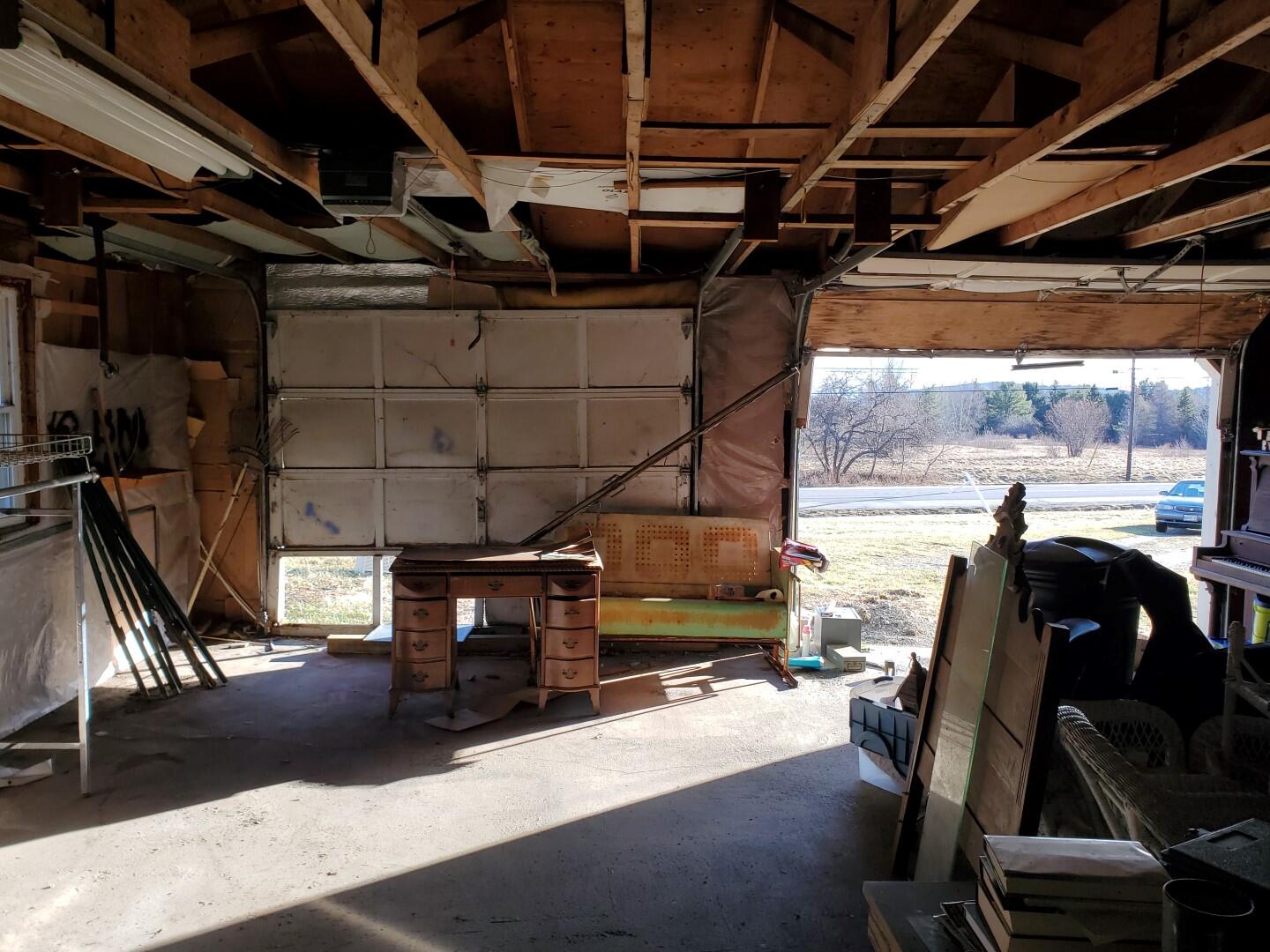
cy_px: 476
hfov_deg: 67.3
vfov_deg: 53.1
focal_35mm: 26
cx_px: 635
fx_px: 954
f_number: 2.4
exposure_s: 1/174
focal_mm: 4.3
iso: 50
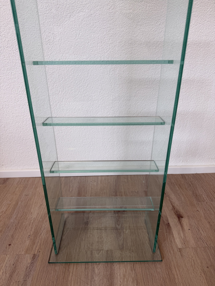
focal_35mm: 24
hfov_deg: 56.8
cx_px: 108
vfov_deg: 71.6
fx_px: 199
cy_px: 143
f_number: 1.8
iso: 50
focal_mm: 6.8
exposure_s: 1/126
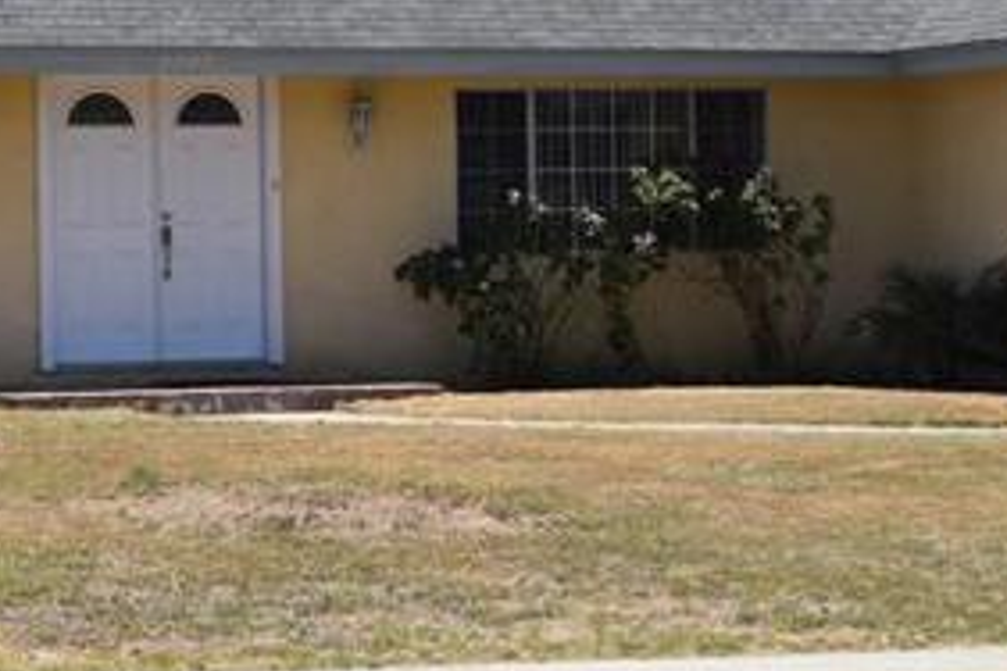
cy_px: 244
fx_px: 4106
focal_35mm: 147
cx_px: 714
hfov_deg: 13.9
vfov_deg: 9.3
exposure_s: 1/400
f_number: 10
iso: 200
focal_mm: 27
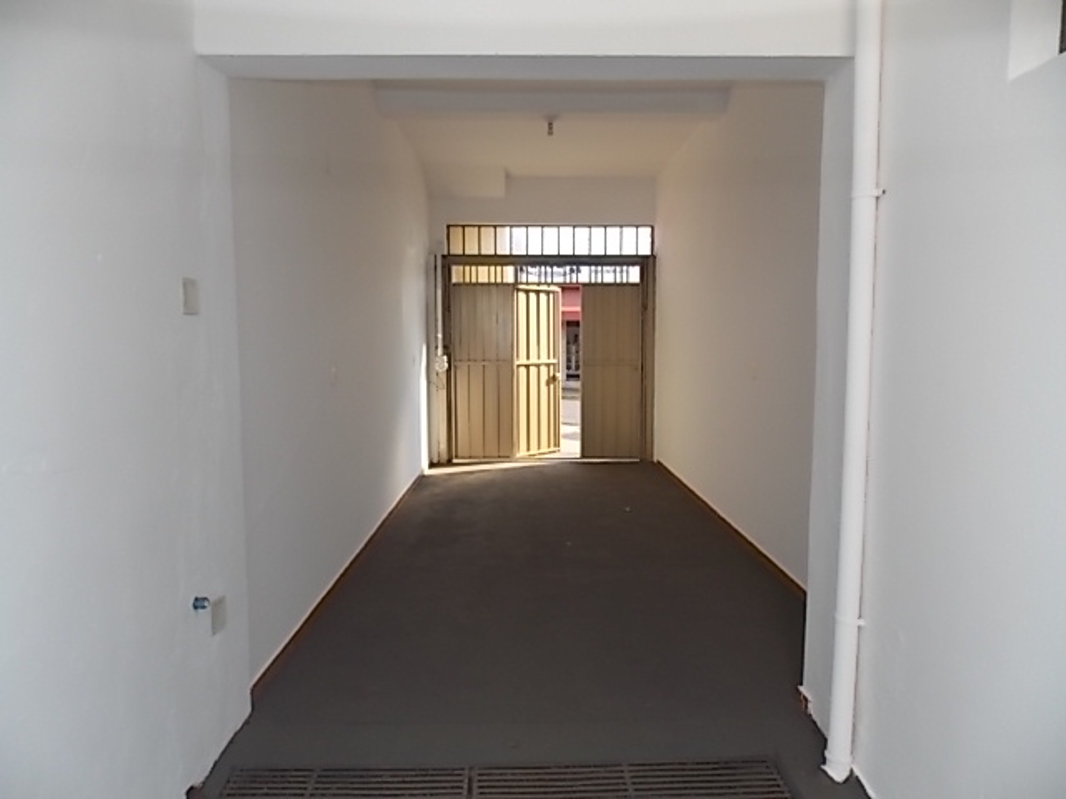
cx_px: 533
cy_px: 400
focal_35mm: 23
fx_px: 708
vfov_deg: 58.9
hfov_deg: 73.9
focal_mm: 4
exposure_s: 1/125
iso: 80
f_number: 3.1
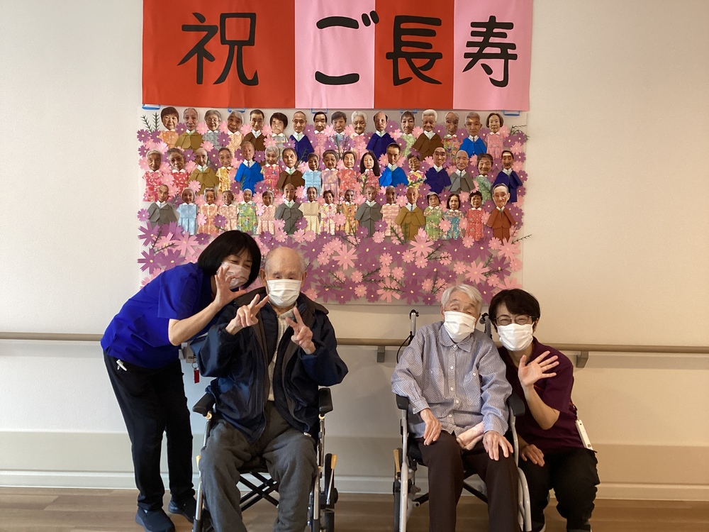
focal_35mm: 31
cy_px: 266
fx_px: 635
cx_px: 354
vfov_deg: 45.4
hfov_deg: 58.4
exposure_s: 1/60
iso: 200
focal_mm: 3.3
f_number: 2.4
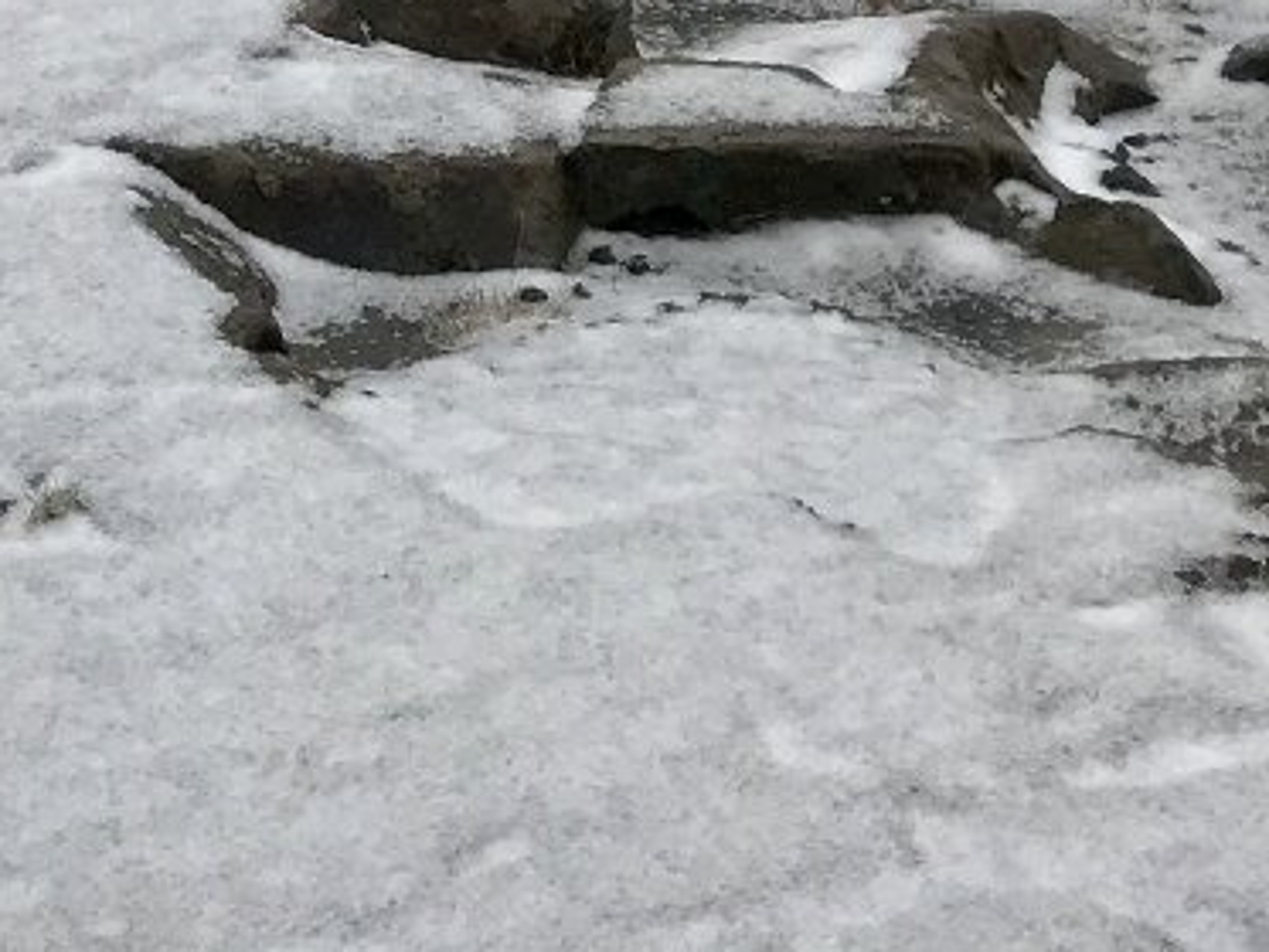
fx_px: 4401
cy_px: -1081
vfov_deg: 11.0
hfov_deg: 16.1
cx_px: -10
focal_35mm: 120
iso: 20
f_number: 1.8
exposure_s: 1/314
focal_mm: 3.99
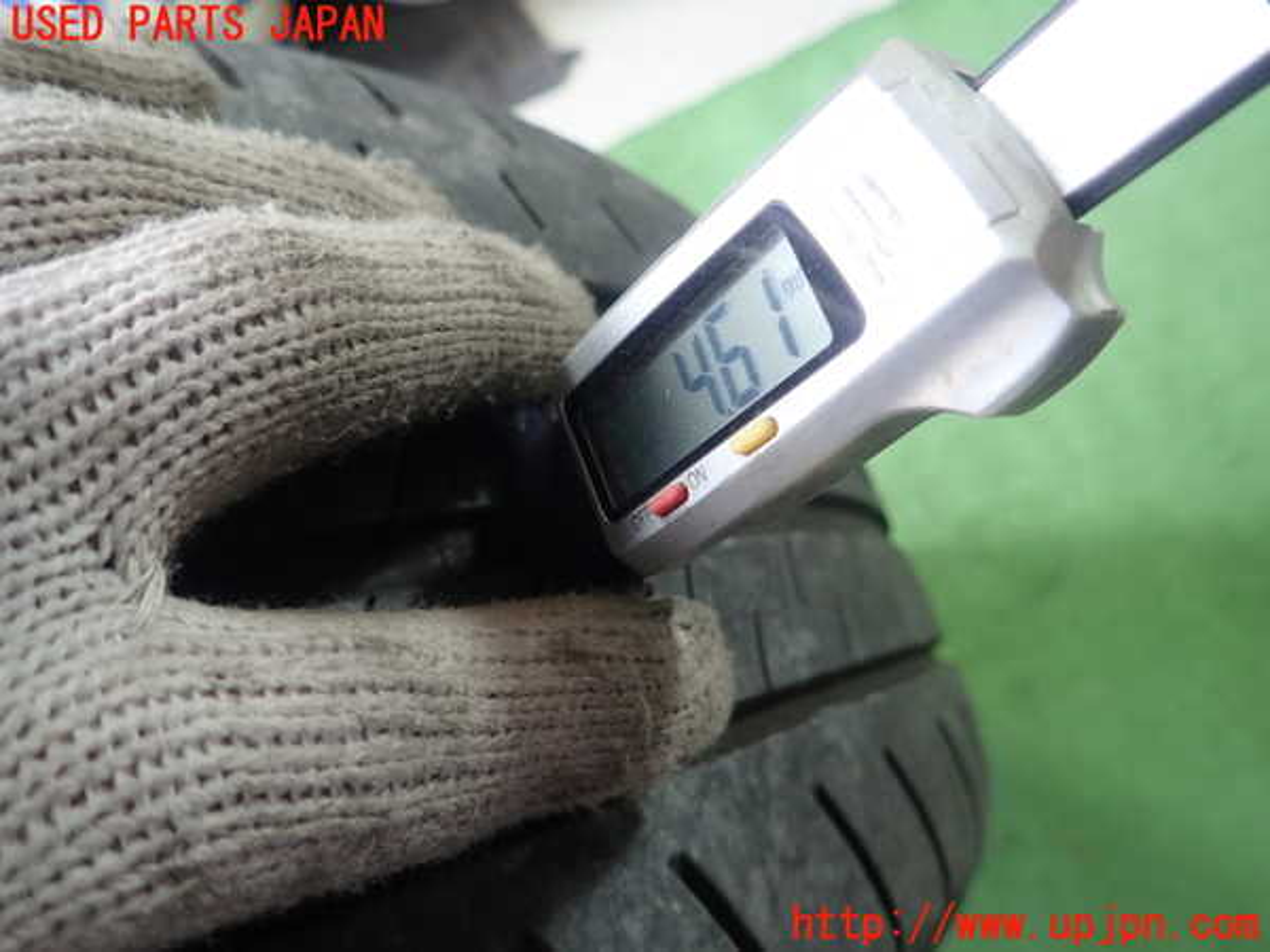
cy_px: 476
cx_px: 635
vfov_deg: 54.9
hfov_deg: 69.4
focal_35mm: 25
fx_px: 917
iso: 200
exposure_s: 1/60
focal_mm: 4.5
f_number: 2
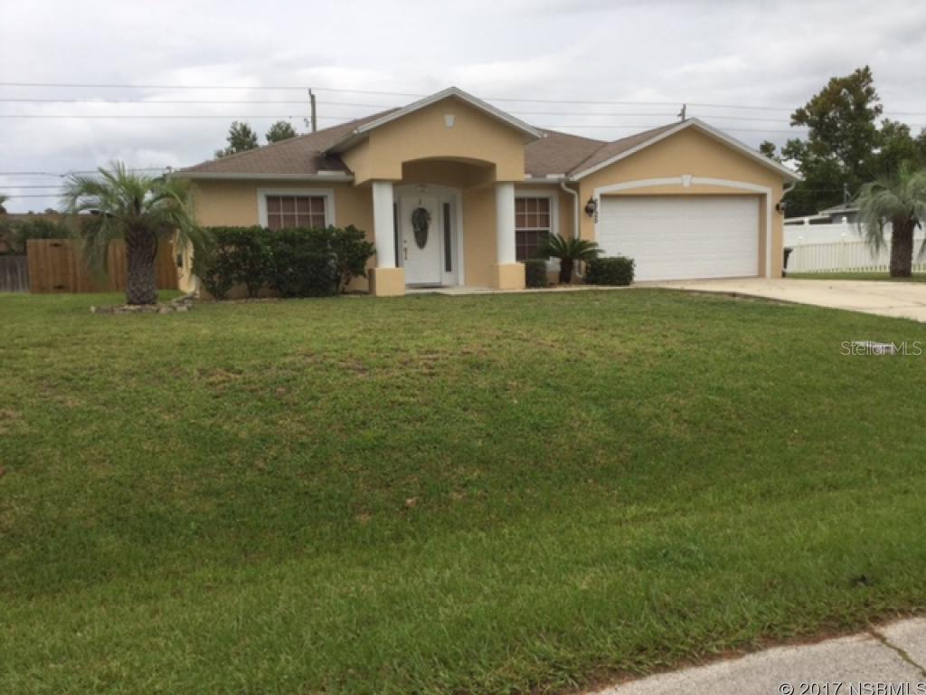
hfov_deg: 58.4
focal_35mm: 31
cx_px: 463
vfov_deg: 45.4
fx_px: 829
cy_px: 348
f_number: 2.4
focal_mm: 3.3
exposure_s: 1/206
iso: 25
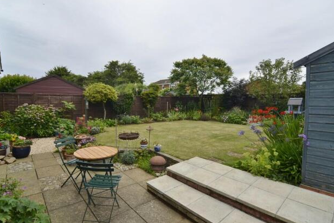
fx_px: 163
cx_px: 167
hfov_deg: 91.5
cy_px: 112
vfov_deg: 68.8
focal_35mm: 18
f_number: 8
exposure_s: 1/250
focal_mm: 11
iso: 200
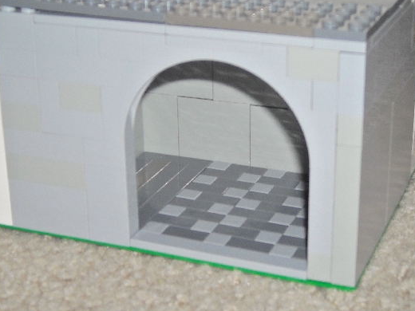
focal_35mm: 83
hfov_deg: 23.6
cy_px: 159
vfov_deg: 17.8
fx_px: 995
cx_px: 222
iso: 64
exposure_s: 1/60
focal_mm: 8.85
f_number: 3.3
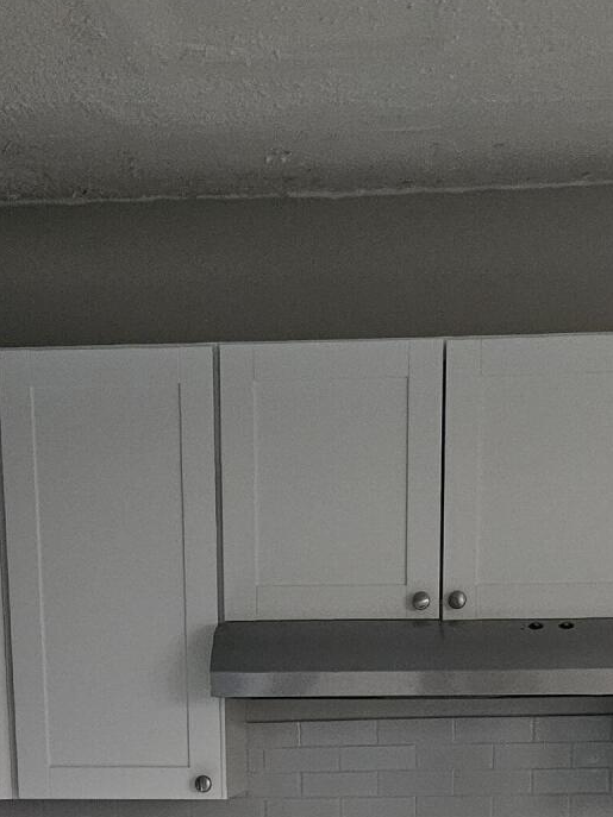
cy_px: 1044
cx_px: 337
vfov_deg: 25.3
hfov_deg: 21.9
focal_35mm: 67
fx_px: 1582
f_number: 1.8
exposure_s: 1/120
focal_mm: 5.4
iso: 1000
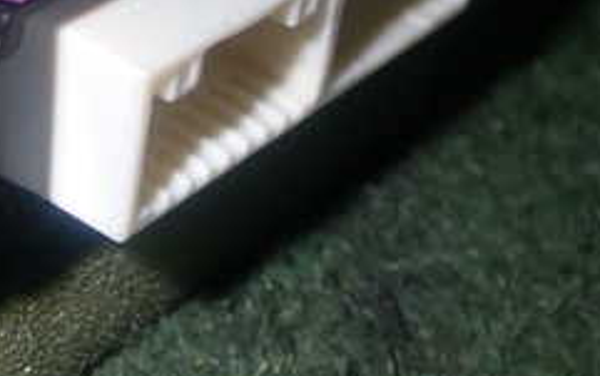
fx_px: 1767
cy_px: 57
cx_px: 10
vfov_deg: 12.1
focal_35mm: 108
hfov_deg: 18.8
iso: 200
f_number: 8
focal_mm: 7.31
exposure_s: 1/40
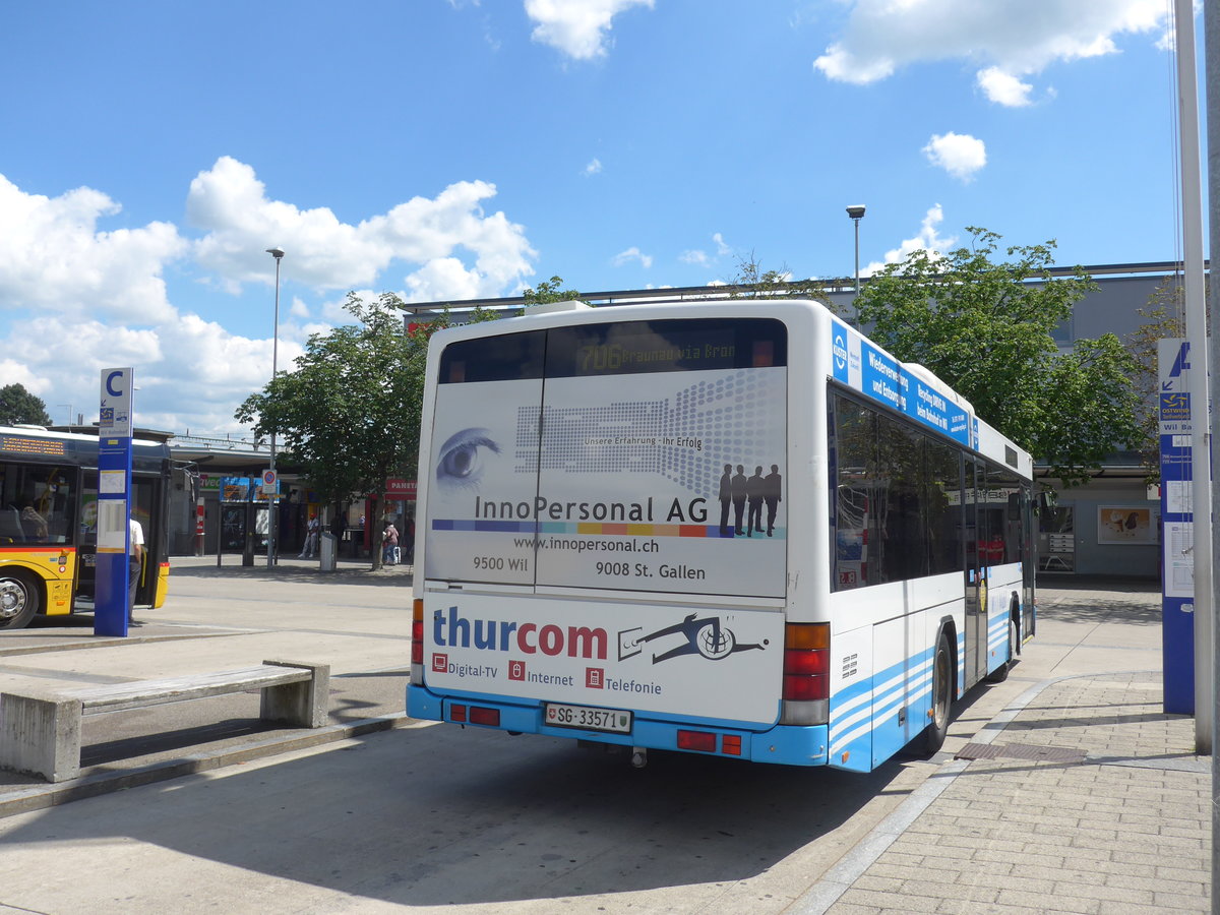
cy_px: 458
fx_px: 1022
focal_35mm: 29
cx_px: 610
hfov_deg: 61.7
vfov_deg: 48.2
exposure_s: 1/1600
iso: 80
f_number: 2.8
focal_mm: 6
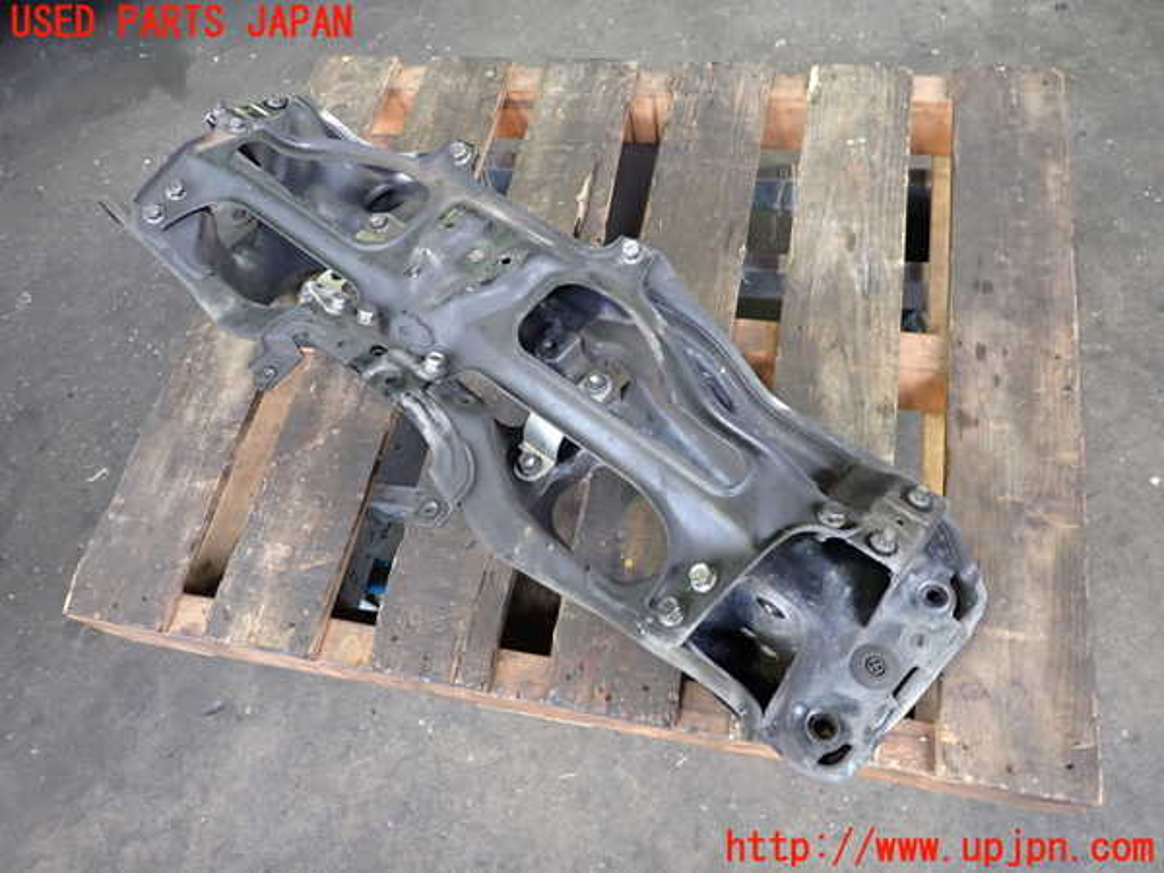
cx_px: 582
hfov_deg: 69.4
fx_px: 841
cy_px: 436
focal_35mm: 25
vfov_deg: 54.9
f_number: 2
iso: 250
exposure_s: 1/30
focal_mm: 4.5
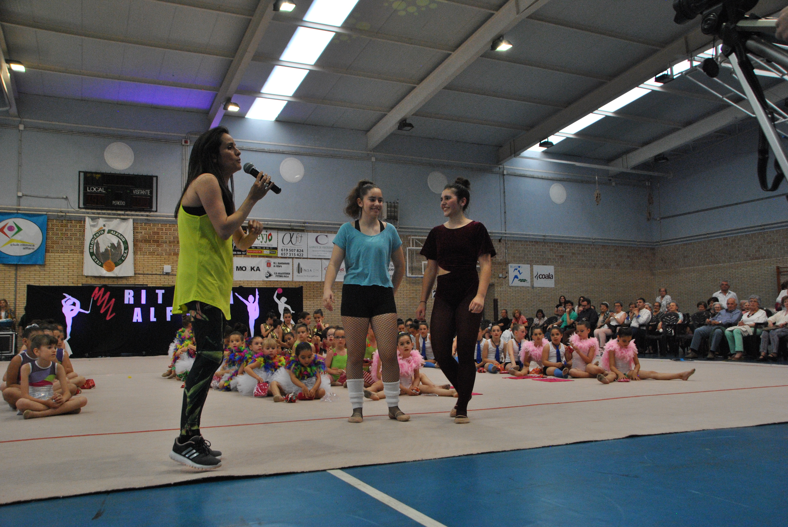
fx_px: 723
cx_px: 394
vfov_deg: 40.1
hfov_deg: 57.2
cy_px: 264
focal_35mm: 33
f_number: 6.3
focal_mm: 22
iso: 800
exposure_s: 1/160
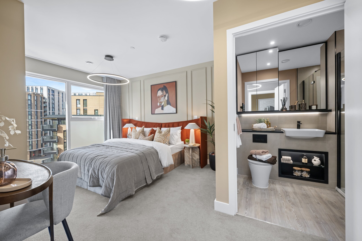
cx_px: 181
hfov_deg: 104.3
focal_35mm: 14
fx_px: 141
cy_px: 120
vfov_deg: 81.2
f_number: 8
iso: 100
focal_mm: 14
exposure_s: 1/4
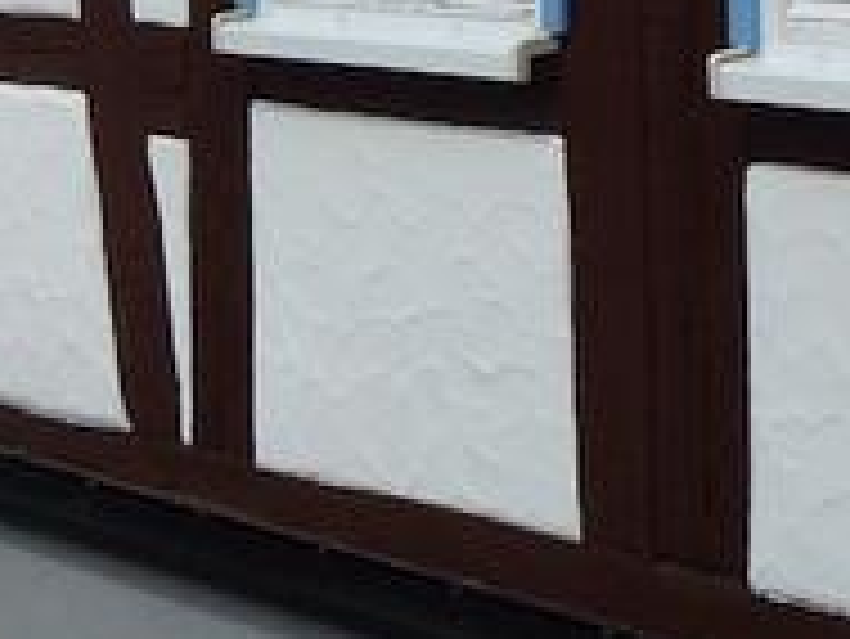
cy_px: -238
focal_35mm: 132
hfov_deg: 14.9
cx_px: 391
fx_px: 3243
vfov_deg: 10.9
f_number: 3.8
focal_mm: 6.8
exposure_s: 1/2000
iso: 100
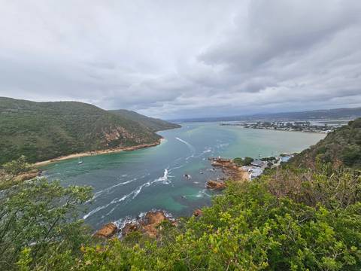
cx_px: 180
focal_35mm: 13
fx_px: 136
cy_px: 136
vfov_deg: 89.9
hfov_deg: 106.2
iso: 50
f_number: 2.2
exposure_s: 1/1387
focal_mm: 2.2
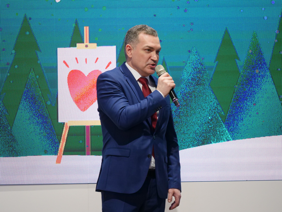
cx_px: 141
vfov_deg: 7.4
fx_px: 1629
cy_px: 106
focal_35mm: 200
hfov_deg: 9.9
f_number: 2.8
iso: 1600
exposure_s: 1/250
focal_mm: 100
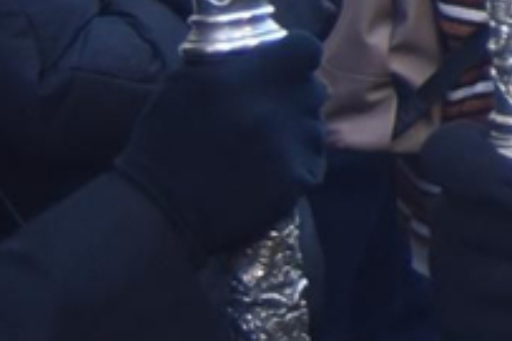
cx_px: 1978
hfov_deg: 7.1
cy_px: -404
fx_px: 3242
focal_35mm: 228
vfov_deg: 5.8
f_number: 6.3
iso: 1800
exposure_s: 1/640
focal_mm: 29
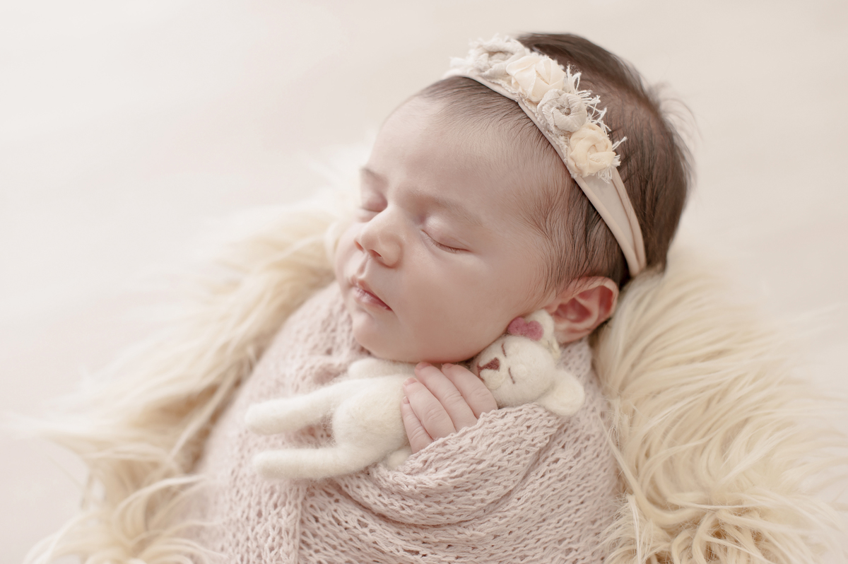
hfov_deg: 39.6
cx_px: 424
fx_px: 1177
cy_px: 282
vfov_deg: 26.9
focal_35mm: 50
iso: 800
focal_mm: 50
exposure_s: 1/250
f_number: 3.2
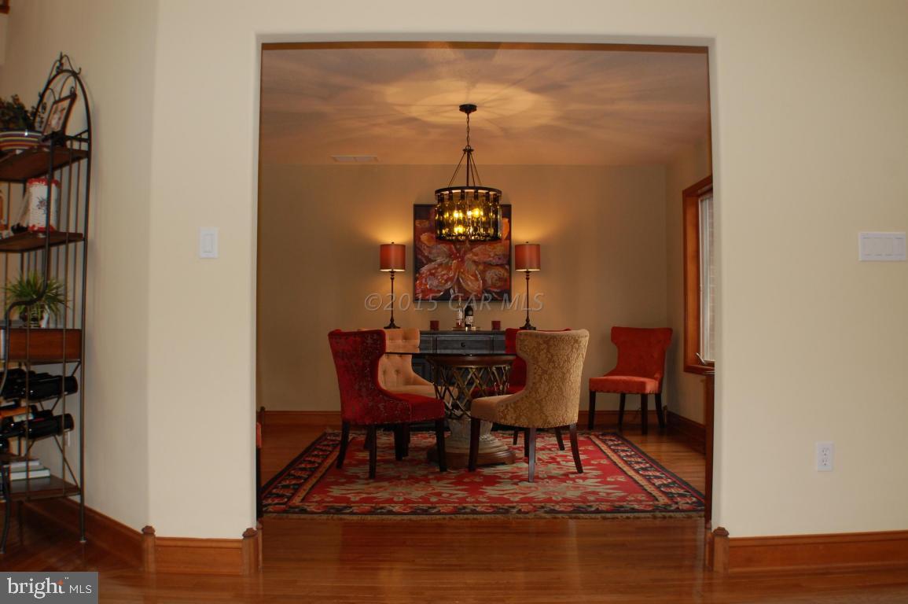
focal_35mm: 42
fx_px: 1058
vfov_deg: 31.8
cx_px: 454
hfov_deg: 46.4
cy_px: 302
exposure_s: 1/60
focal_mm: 28
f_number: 4.2
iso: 400
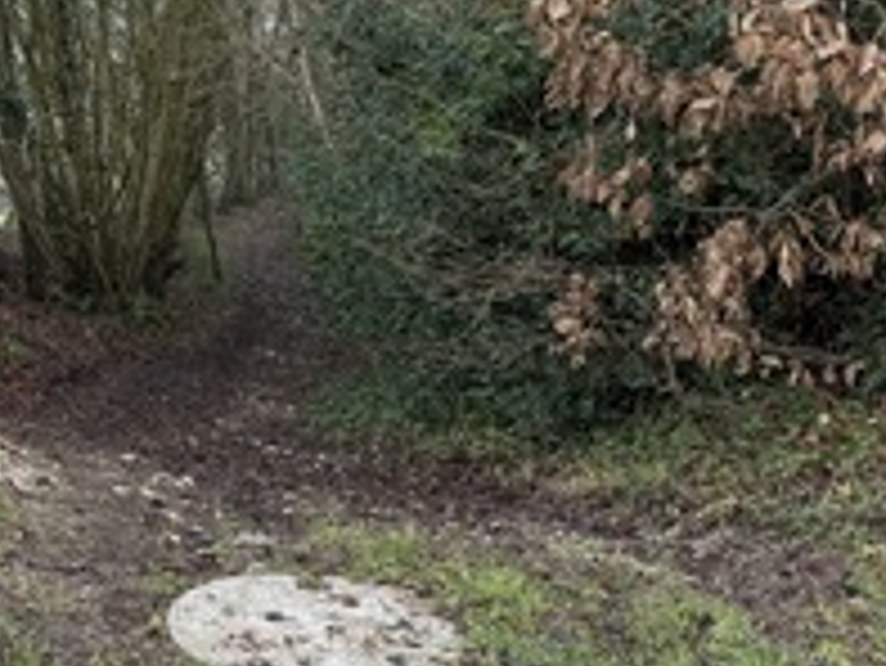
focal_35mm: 61
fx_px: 1562
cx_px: -148
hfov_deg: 28.1
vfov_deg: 24.0
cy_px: 286
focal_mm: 6.76
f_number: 1.78
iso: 100
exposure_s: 1/121
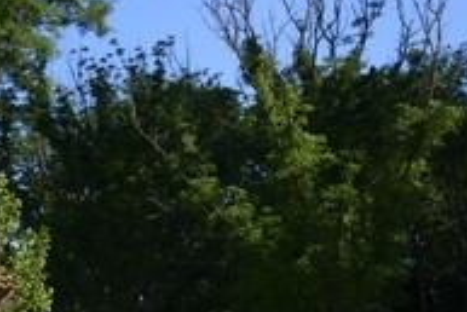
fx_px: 987
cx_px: 12
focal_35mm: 76
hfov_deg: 25.5
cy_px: 310
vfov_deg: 17.6
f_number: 6.3
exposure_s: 1/400
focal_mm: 35
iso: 200
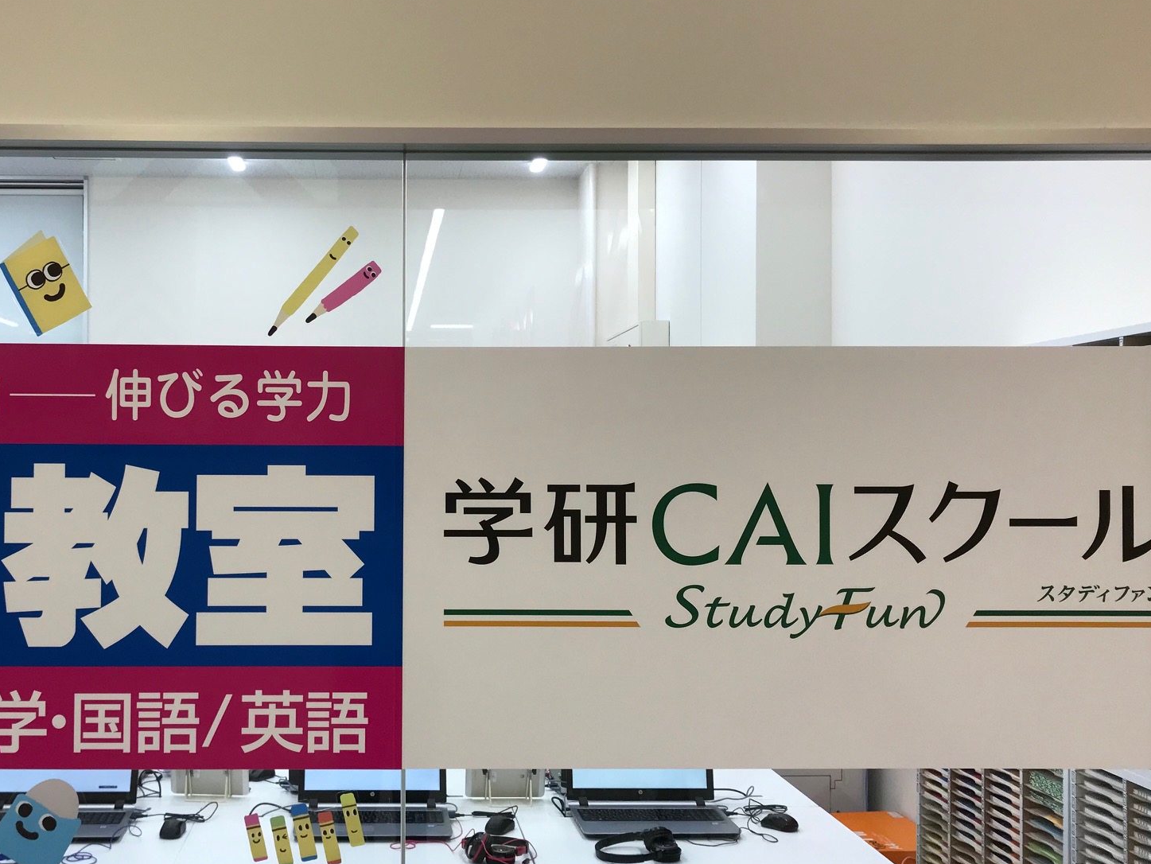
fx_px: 1297
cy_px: 462
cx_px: 391
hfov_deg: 47.1
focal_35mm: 39
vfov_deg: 36.8
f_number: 1.8
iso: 40
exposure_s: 1/100
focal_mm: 3.99
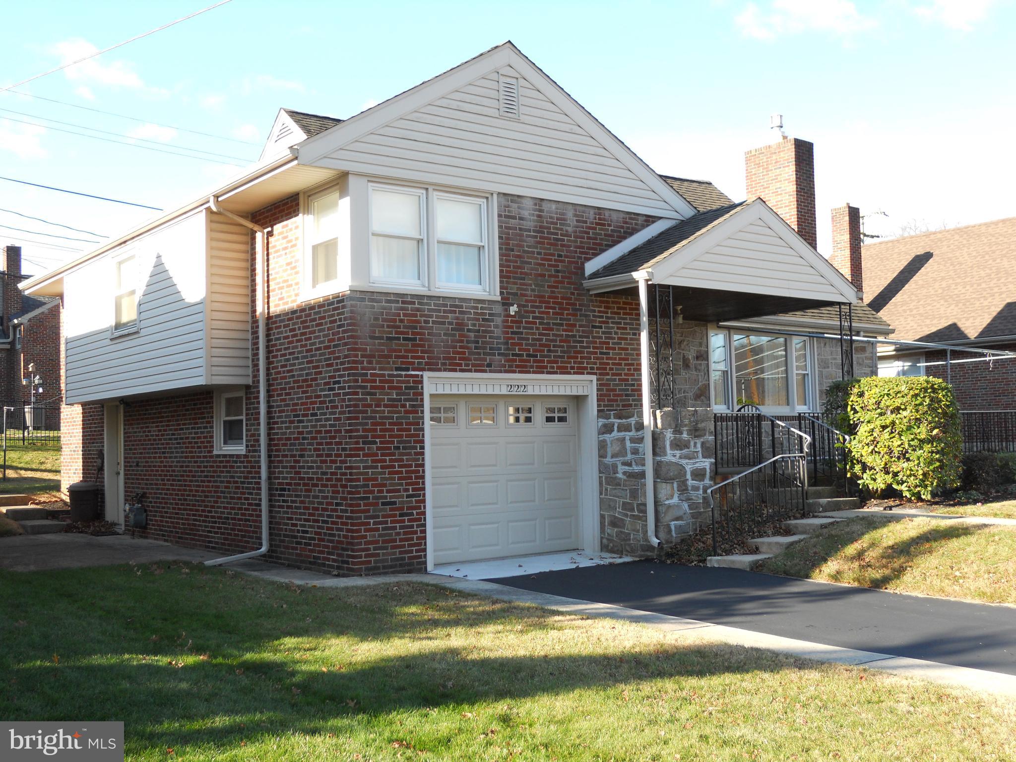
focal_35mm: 36
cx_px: 508
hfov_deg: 51.4
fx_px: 1057
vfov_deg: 39.7
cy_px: 381
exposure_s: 1/200
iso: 80
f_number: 3
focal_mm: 6.4
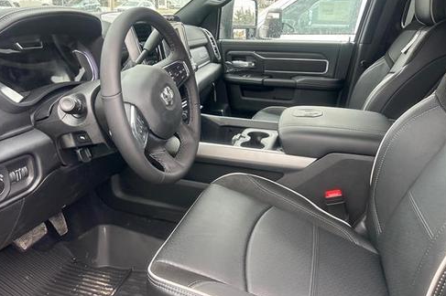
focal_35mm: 28
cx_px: 221
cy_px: 136
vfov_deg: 46.3
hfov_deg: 65.5
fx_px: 347
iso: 125
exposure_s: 1/117
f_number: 1.5
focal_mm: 5.7
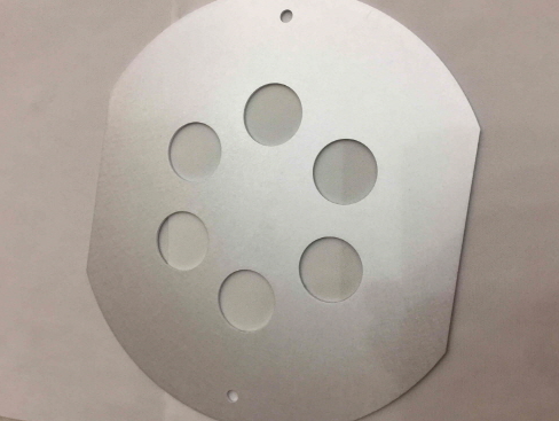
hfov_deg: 58.3
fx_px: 501
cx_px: 294
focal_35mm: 31
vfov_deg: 45.5
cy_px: 205
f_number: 2.2
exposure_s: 1/30
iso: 40
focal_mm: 4.15
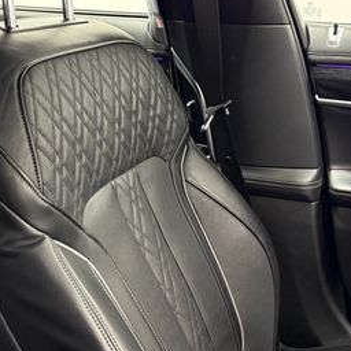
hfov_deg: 32.0
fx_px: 608
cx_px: 130
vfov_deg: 32.1
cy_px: 136
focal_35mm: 53
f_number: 1.78
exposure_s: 1/41
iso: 250
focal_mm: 6.76
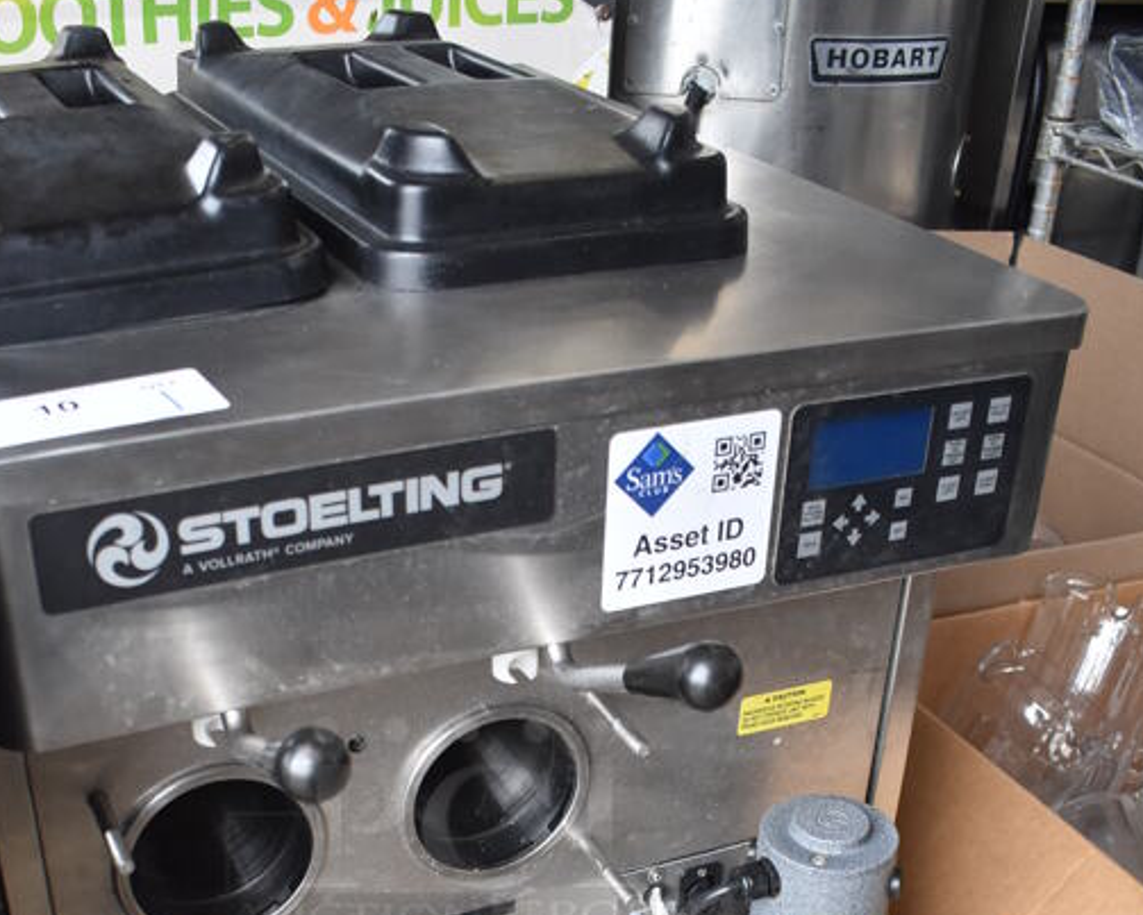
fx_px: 1557
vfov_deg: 31.3
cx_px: 466
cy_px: 823
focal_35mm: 46
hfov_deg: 40.2
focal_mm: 18
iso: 800
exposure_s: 1/250
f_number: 3.5
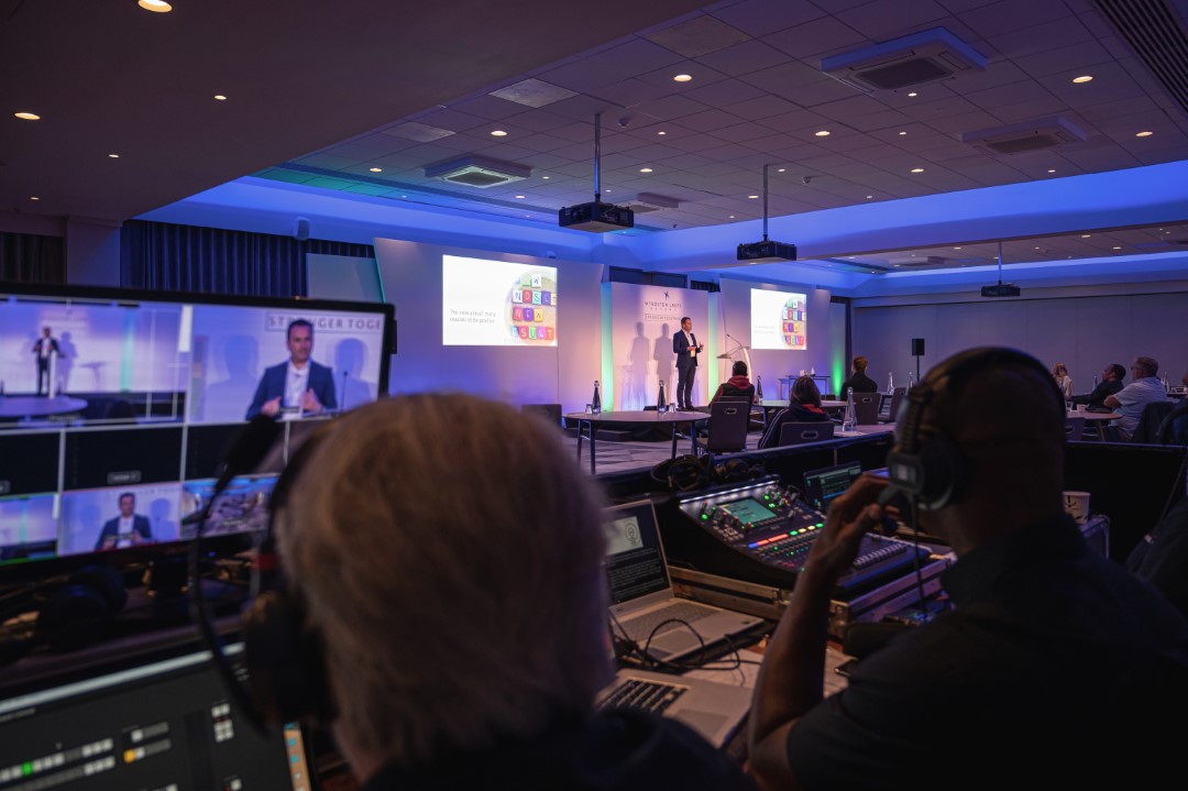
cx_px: 594
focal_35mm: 24
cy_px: 396
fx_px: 792
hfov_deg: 73.8
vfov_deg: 53.1
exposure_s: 1/125
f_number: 4
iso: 1400
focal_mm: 24
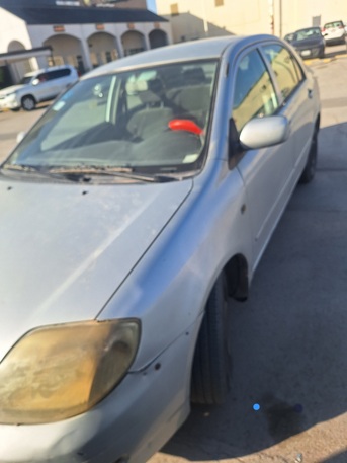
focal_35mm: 23
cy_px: 232
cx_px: 174
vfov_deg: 73.9
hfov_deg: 58.9
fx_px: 307
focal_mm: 5.54
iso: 40
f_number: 1.8
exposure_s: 1/2500
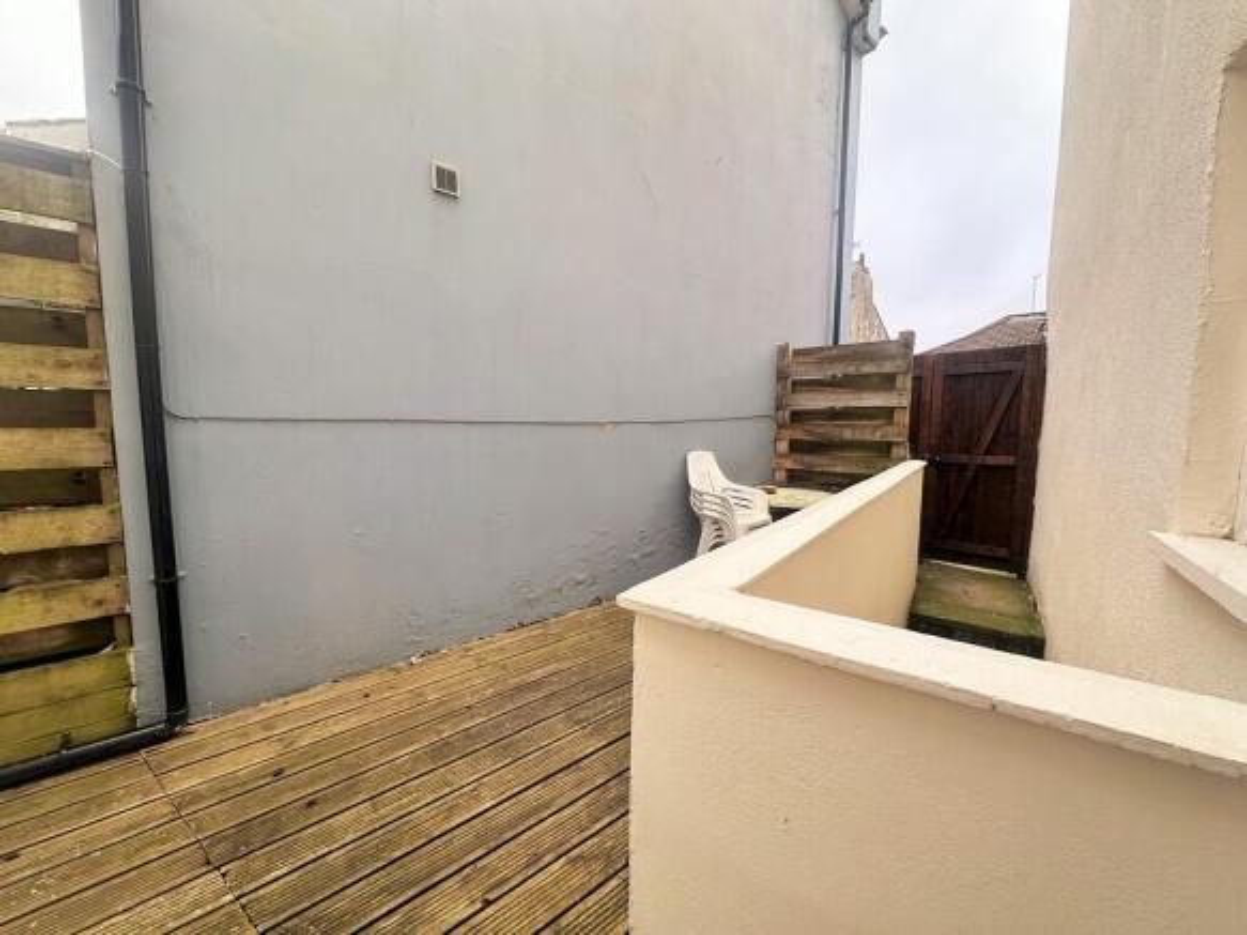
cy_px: 468
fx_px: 504
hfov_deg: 102.1
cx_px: 624
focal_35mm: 14
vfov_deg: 85.7
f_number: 2.2
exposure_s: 1/127
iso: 40
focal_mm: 2.22
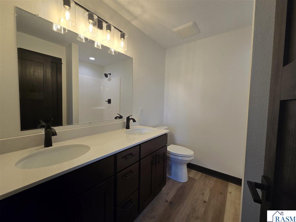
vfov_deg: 89.9
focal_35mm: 13
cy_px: 111
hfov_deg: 106.2
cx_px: 148
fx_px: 111
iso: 64
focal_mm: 2.2
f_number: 2.2
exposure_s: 1/120
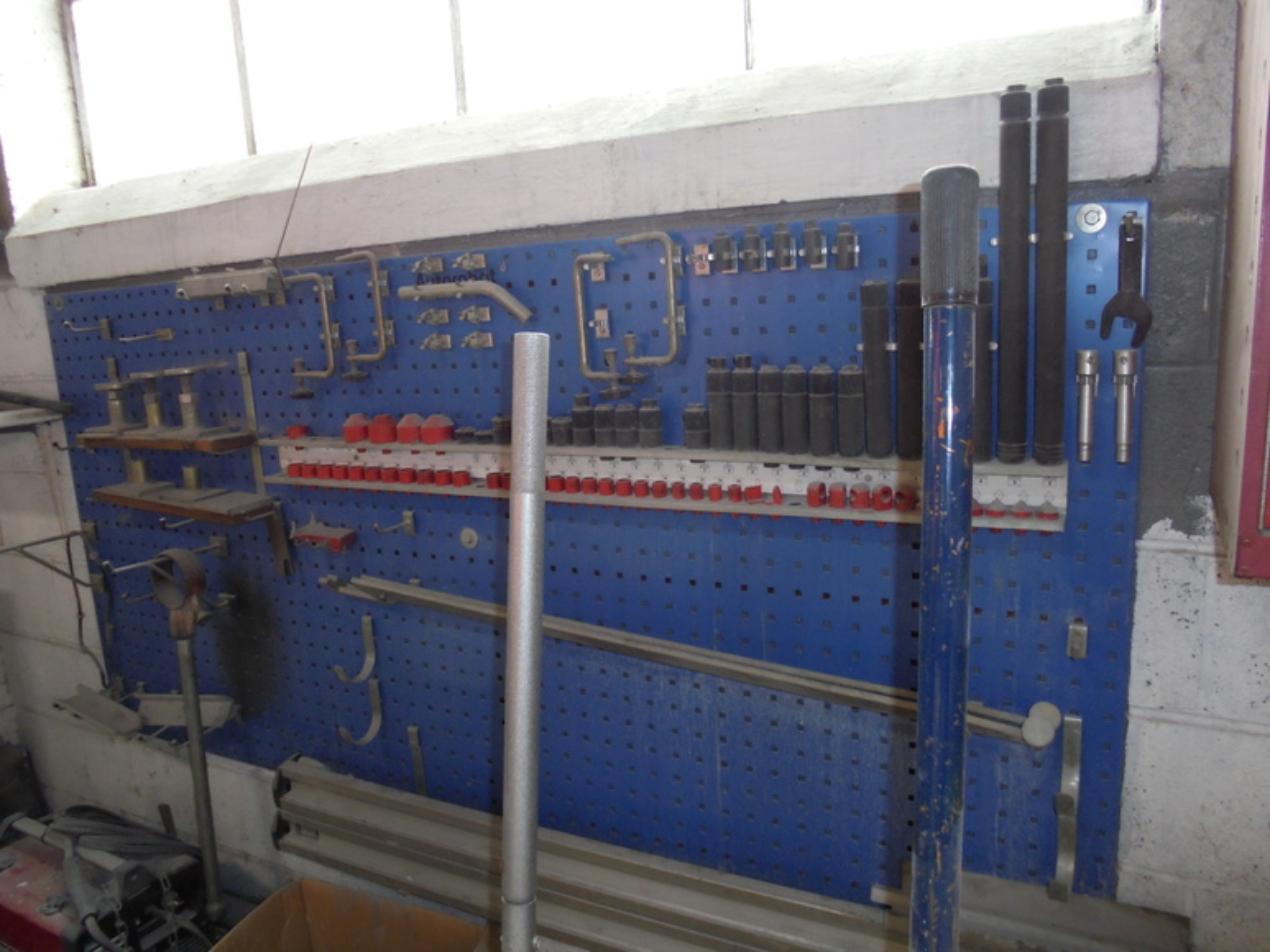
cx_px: 635
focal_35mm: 26
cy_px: 476
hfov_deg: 67.3
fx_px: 954
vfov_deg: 53.1
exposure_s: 1/50
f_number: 3.5
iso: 250
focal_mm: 4.6
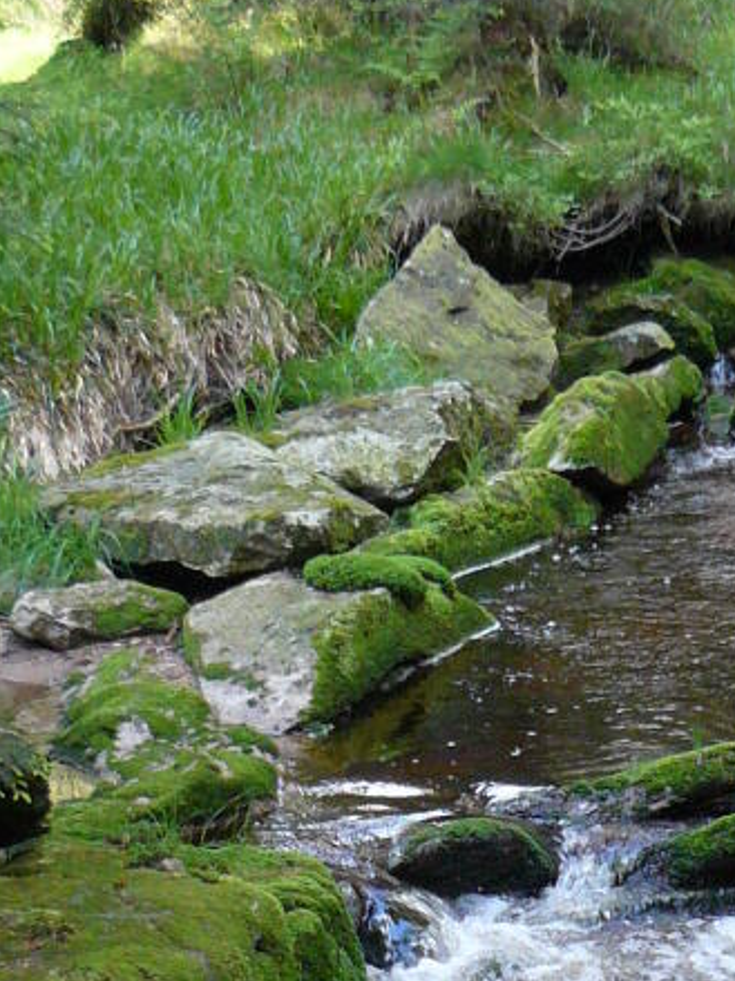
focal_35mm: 118
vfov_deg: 16.4
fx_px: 3342
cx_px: 719
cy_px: 914
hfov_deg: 12.4
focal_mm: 6
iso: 200
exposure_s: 1/50
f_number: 2.8
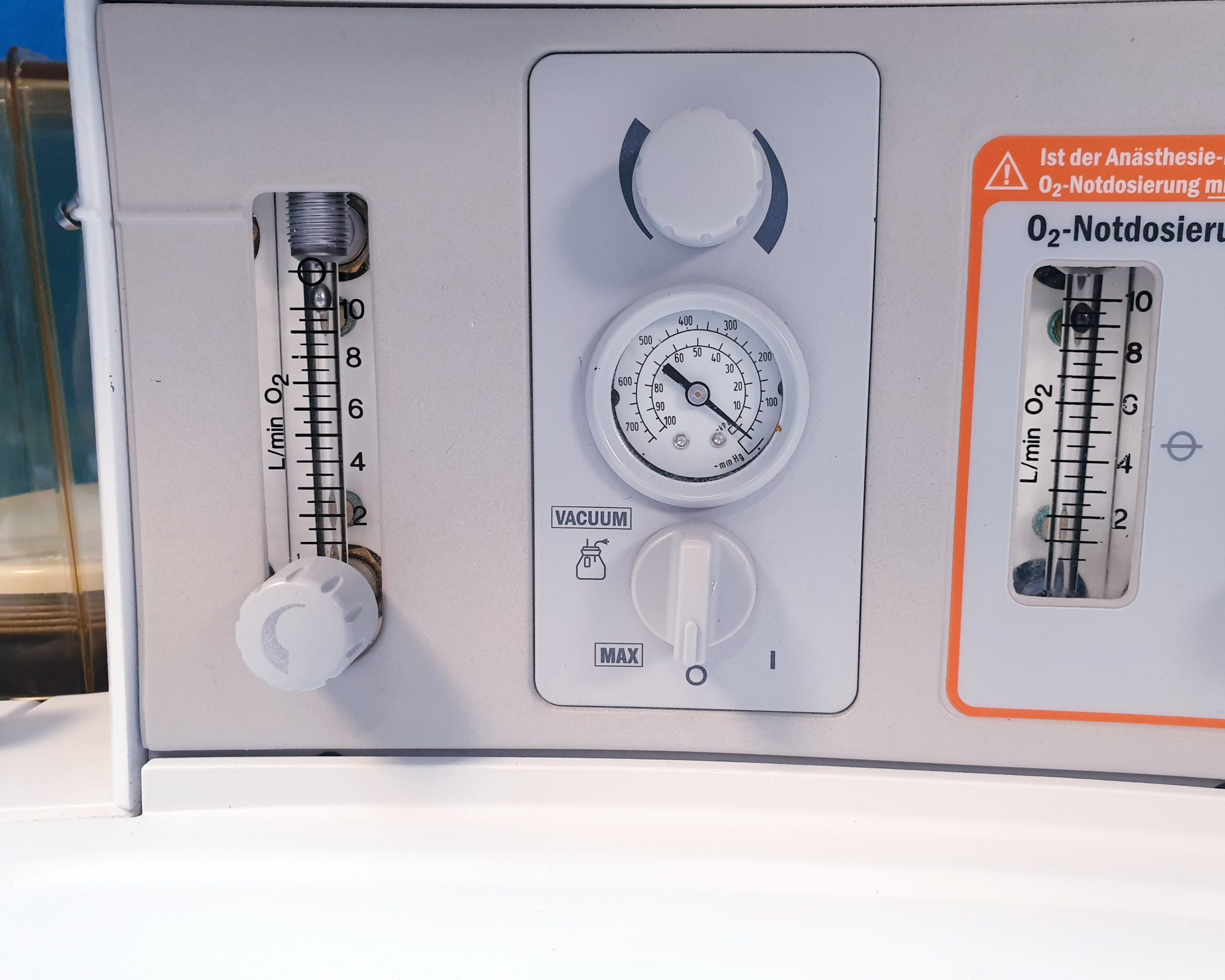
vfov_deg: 51.5
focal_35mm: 28
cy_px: 495
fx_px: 1015
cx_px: 672
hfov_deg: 62.1
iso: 200
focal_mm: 4.3
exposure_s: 1/50
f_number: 2.4
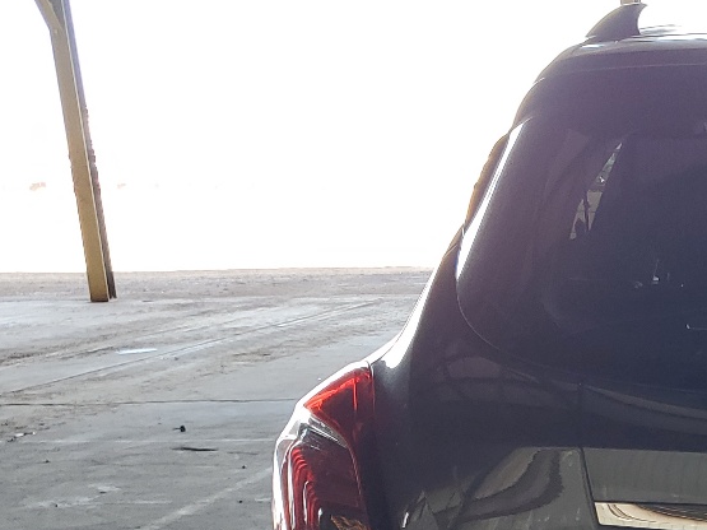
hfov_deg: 23.4
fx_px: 1531
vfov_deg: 18.6
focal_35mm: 75
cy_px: 628
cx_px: 888
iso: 53
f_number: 1.5
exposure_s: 1/120
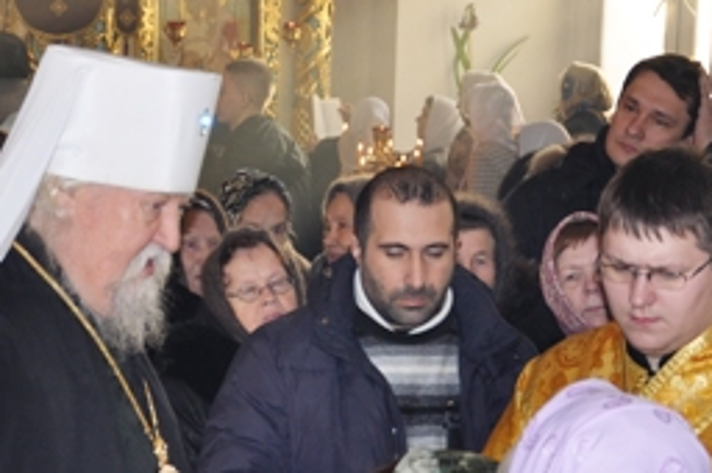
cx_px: 289
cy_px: 280
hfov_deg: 19.5
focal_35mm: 105
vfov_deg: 13.0
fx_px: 2074
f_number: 4
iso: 200
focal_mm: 28
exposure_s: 1/60
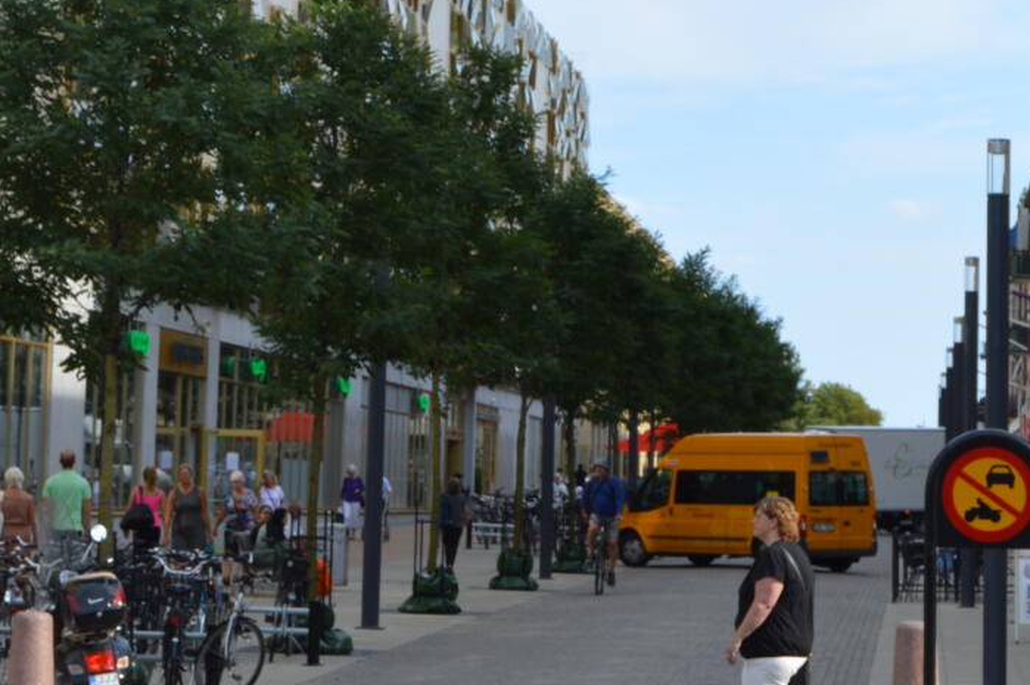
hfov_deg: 14.9
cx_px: 561
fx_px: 3945
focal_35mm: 138
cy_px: -99
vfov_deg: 9.8
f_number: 8
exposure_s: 1/250
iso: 100
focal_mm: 32
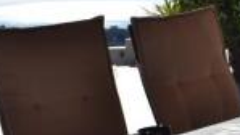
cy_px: 112
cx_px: 296
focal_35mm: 106
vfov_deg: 11.4
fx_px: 673
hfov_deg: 19.0
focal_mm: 21
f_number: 11
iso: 200
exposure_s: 1/500
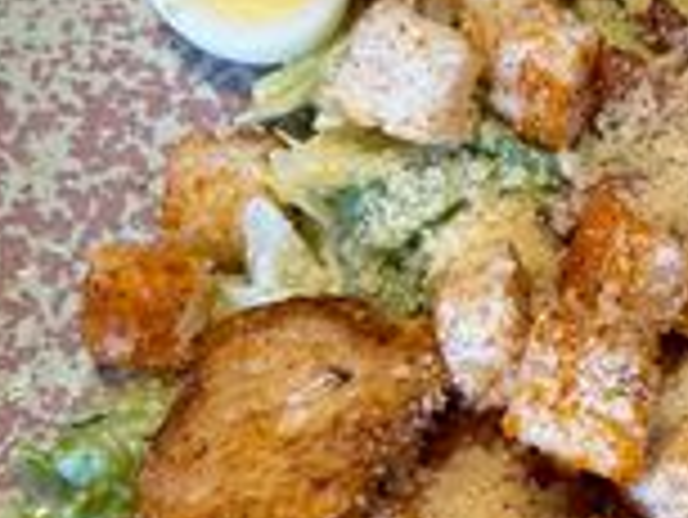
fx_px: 2665
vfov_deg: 11.1
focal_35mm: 134
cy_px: 322
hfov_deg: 14.5
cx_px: 648
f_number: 1.78
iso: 200
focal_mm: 6.86
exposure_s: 1/50
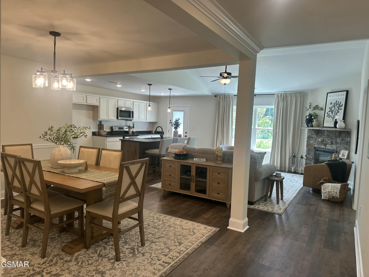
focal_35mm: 24
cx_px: 184
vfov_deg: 56.8
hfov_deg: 71.6
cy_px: 138
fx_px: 256
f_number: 1.78
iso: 80
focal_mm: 6.86
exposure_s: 1/120
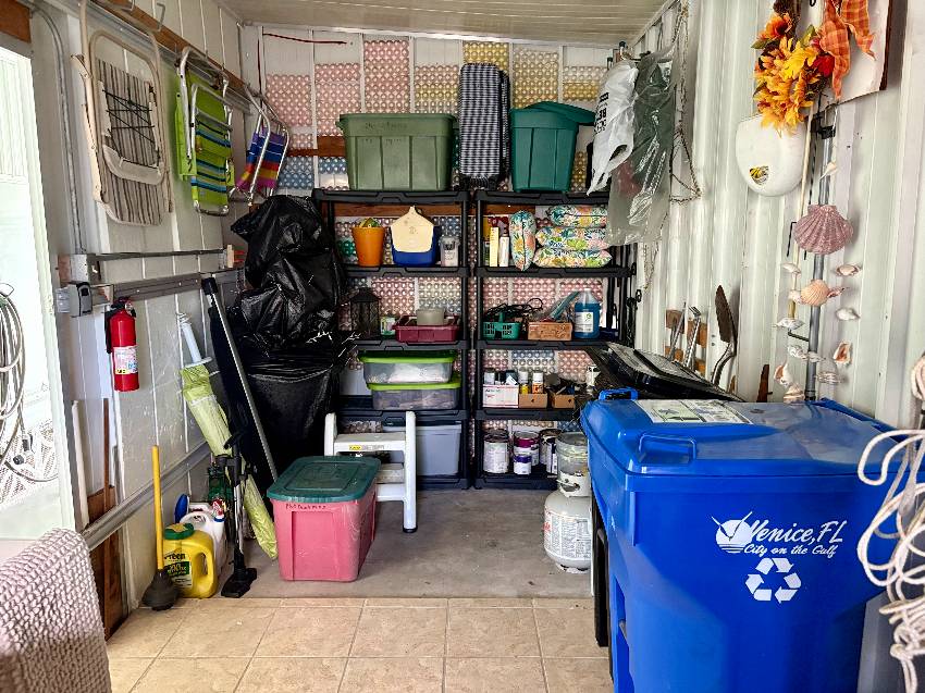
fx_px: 695
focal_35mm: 26
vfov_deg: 53.0
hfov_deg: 67.3
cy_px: 346
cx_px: 462
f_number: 1.6
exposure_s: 1/42
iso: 500
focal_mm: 5.96
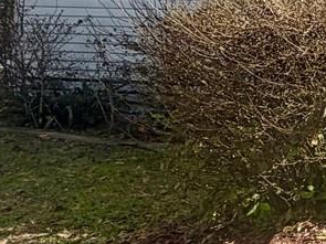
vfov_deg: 18.9
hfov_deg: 15.8
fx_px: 715
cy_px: 7
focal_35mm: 76
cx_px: 747
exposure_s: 1/942
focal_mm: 2.22
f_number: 2.2
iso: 20
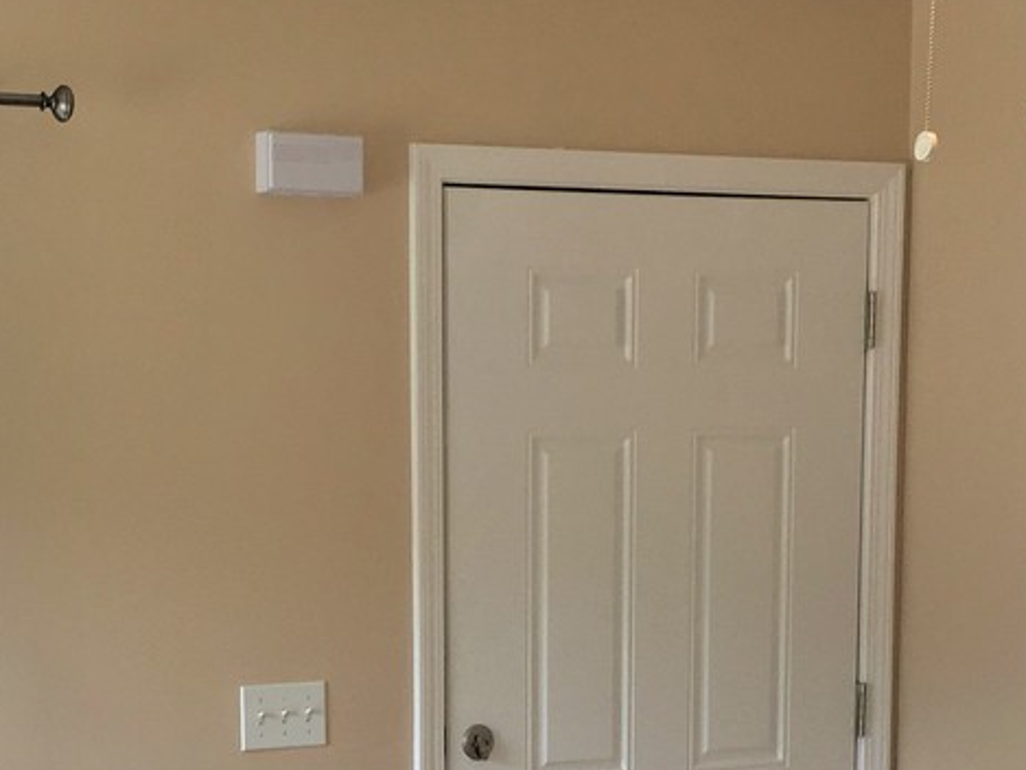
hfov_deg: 22.0
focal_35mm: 89
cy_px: 873
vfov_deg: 16.1
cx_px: 387
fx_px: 2639
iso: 32
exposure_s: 1/120
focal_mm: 4.15
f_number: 2.2
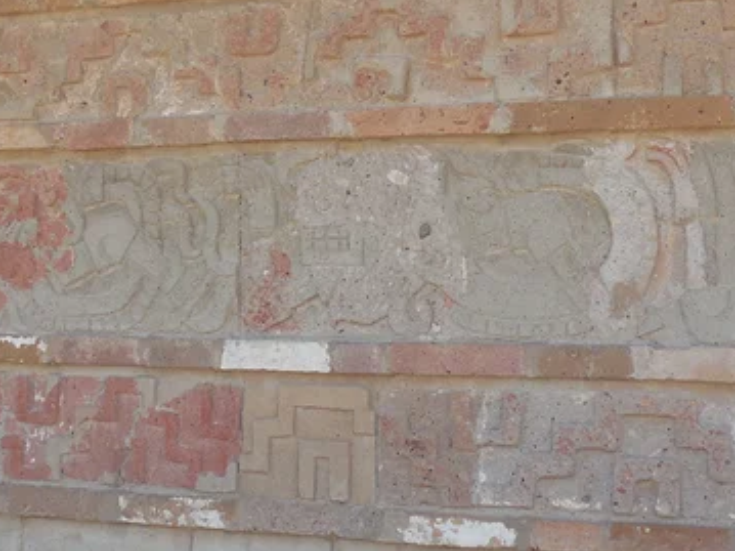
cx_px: 477
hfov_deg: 33.0
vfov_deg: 25.1
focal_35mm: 58
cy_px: 184
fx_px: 1231
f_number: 3.5
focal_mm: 4.6
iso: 125
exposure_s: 1/400
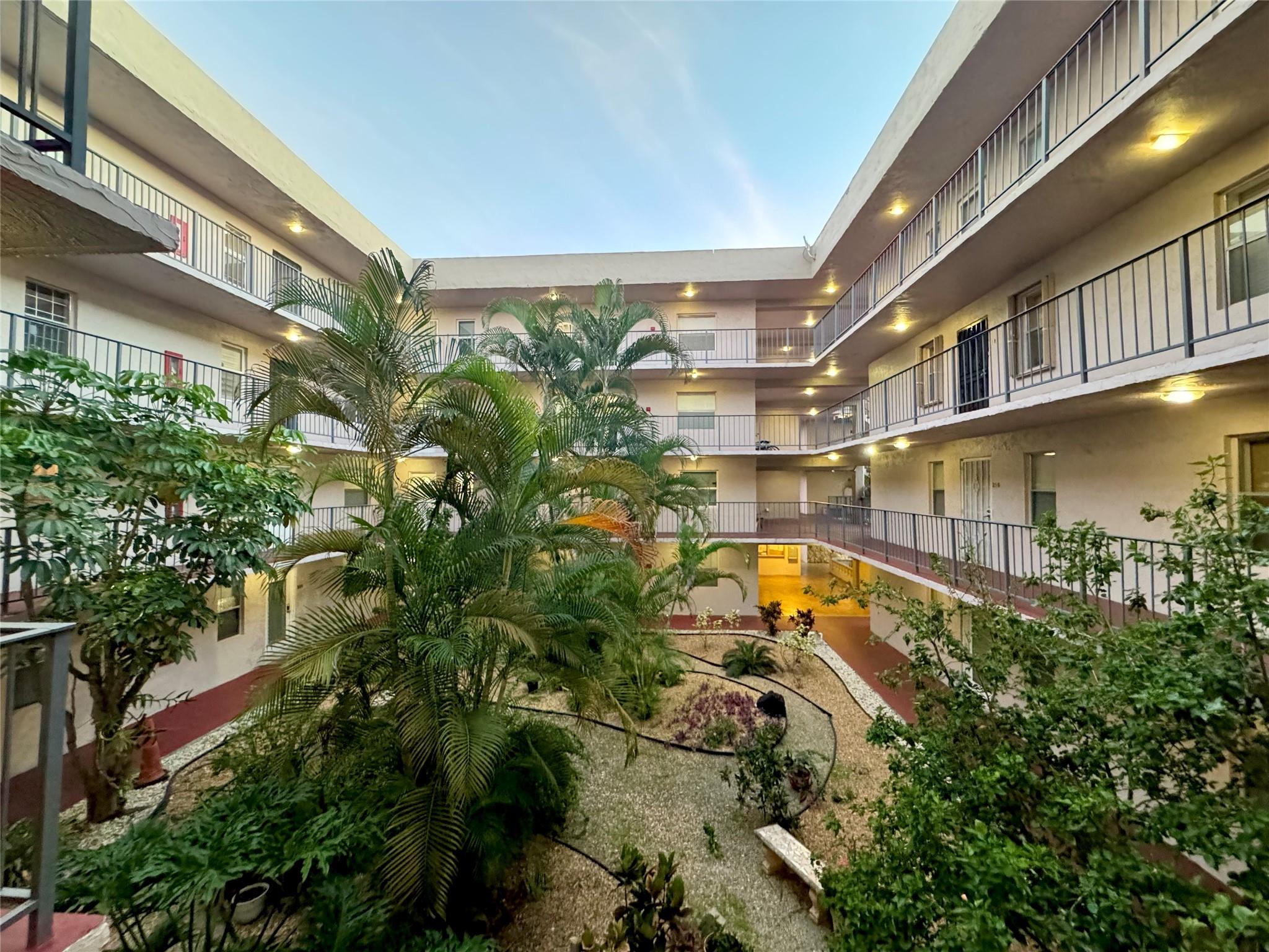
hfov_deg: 102.1
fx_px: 513
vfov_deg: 85.7
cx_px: 634
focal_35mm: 14
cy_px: 476
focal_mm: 2.22
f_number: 2.2
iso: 1250
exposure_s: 1/60
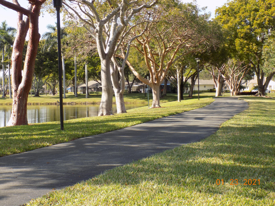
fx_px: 469
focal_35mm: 59
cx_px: 138
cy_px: 103
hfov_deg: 32.7
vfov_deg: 24.8
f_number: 4
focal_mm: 10.5
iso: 80
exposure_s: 1/250
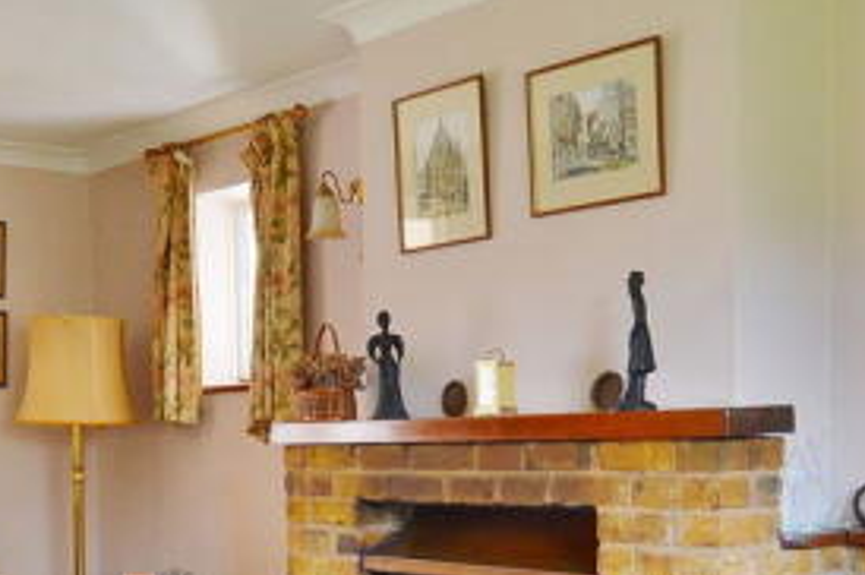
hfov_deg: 35.6
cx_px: 366
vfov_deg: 23.5
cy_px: 509
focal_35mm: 56
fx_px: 1344
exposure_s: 1/60
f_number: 4
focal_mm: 10
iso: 450
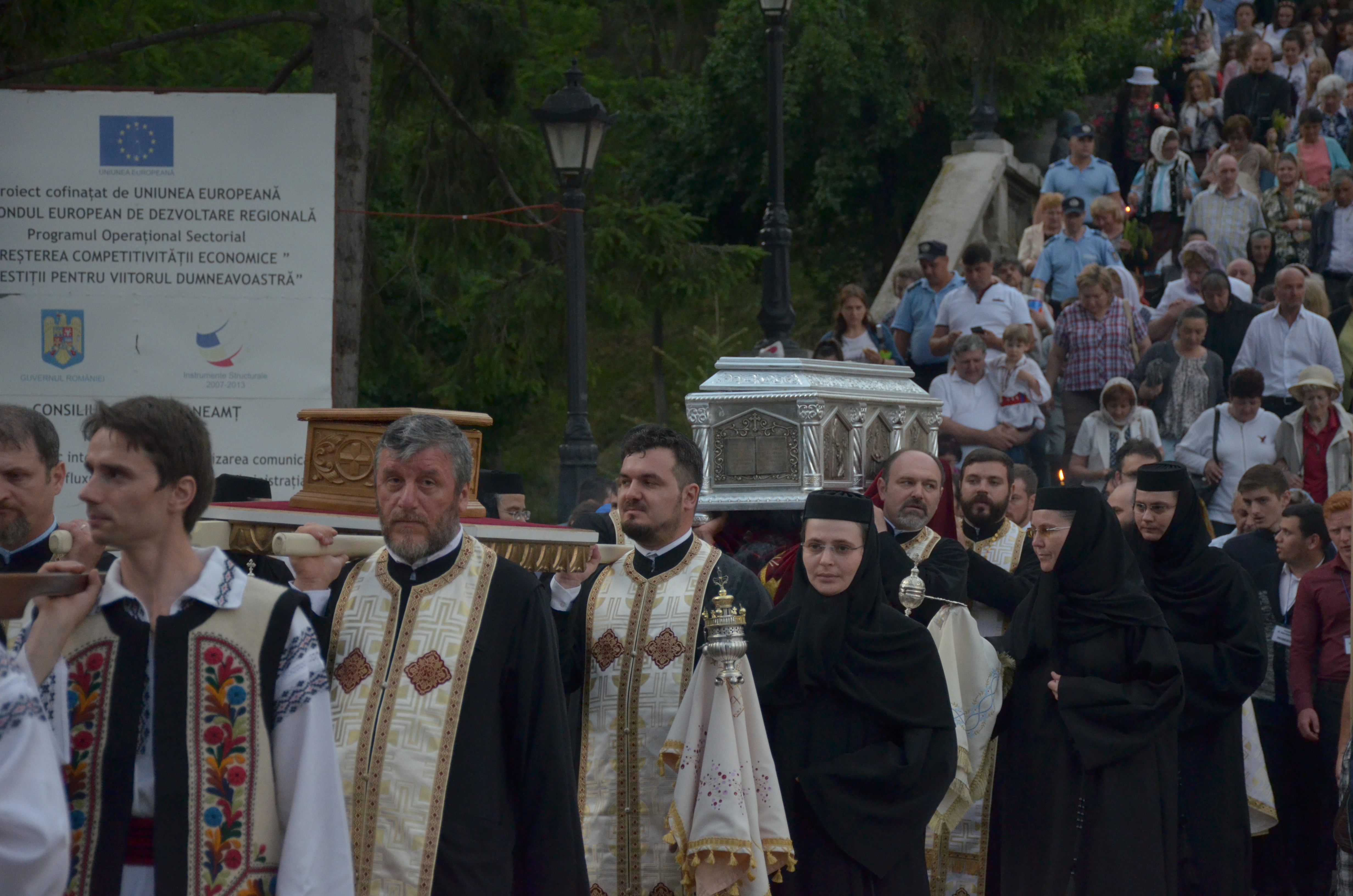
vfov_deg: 13.0
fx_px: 3938
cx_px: 676
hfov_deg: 19.5
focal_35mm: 105
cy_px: 448
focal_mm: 70
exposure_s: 1/320
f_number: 5
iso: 1600
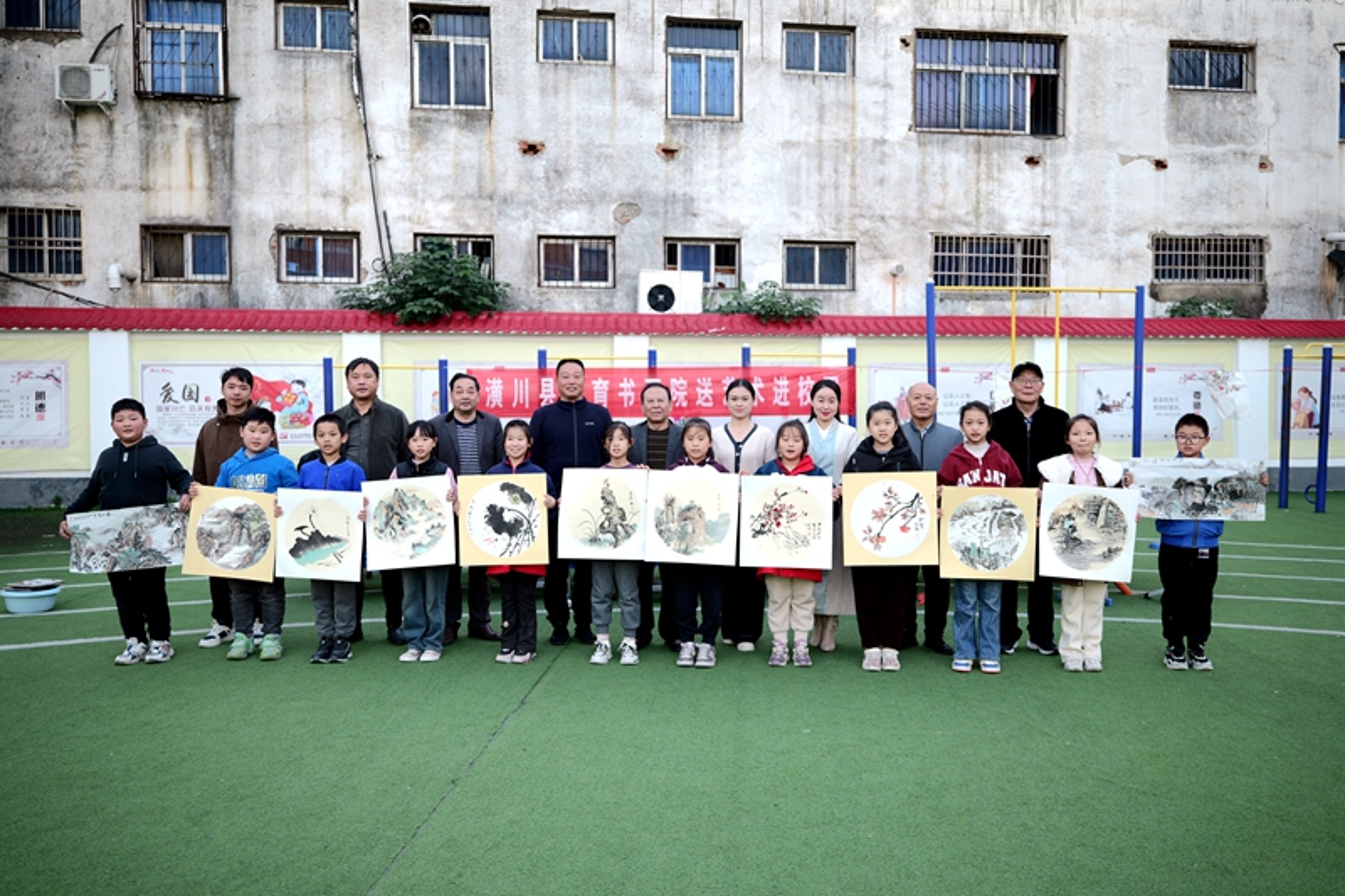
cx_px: 672
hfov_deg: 61.9
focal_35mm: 30
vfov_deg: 43.6
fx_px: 1121
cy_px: 448
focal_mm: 30
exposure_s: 1/60
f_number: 2.8
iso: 160
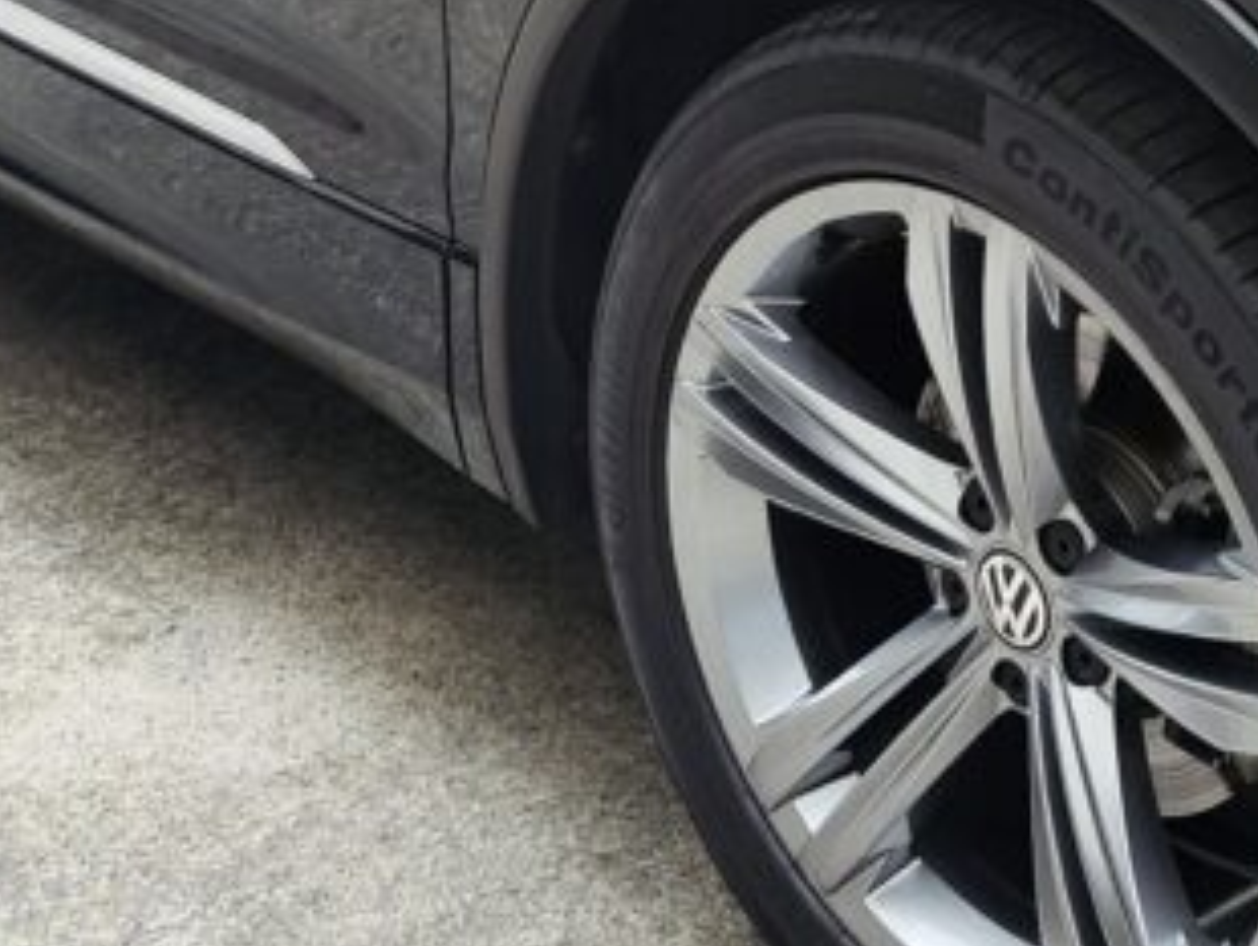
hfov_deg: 21.3
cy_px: -215
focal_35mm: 89
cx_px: 1213
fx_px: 3237
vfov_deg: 15.9
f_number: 1.69
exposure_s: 1/370
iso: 50
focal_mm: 7.01
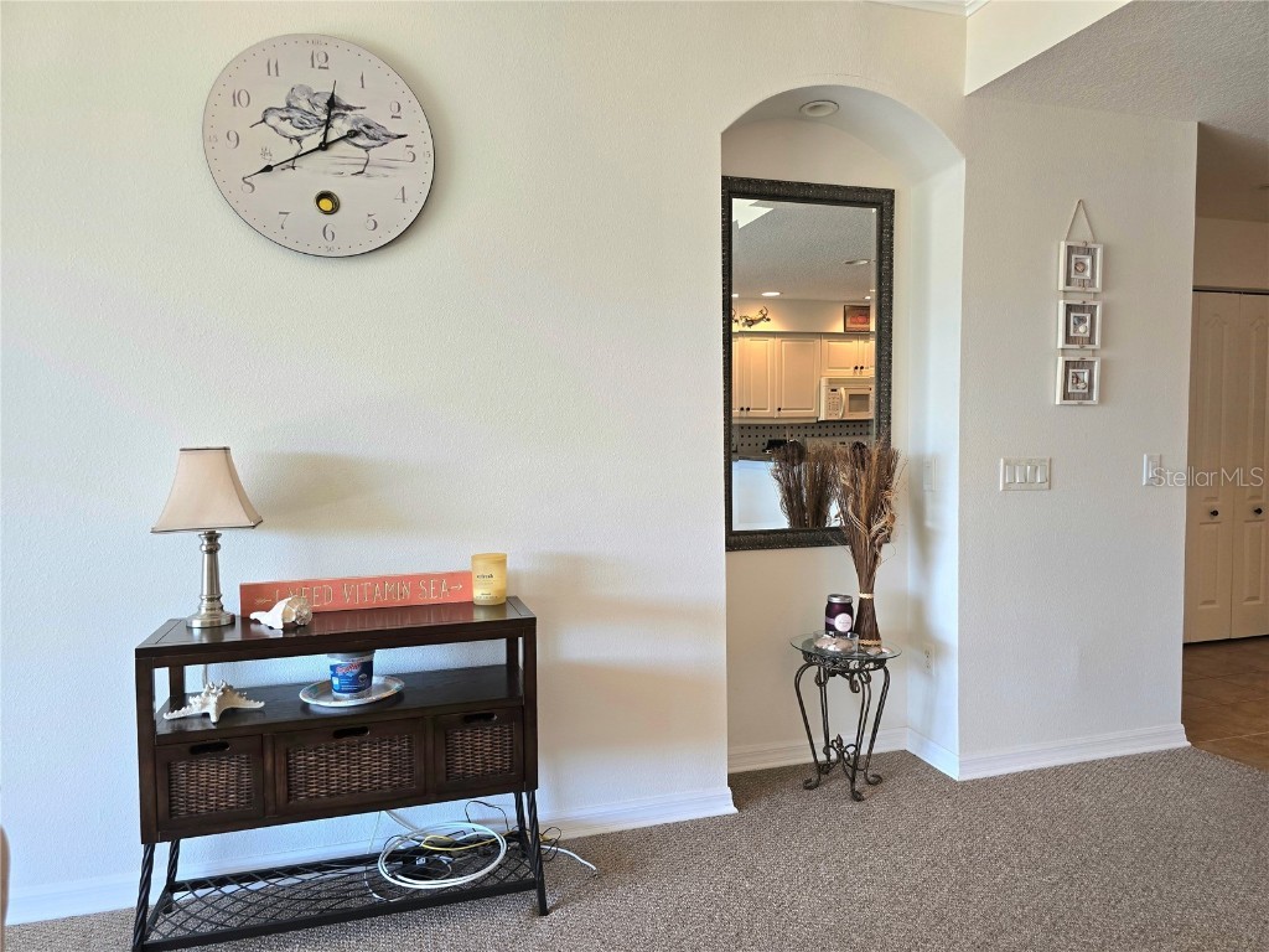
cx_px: 634
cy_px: 476
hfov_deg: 73.9
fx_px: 843
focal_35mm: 23
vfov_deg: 58.9
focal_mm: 6.3
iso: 100
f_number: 1.7
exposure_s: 1/120
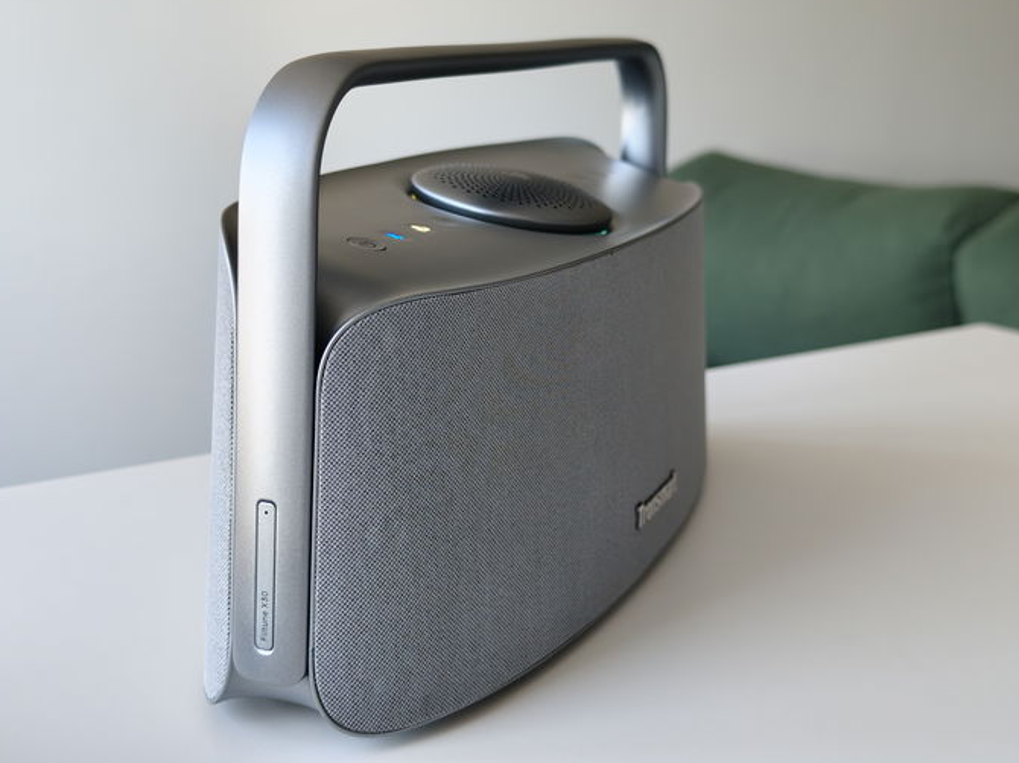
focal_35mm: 47
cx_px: 507
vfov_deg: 30.9
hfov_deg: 40.4
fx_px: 1383
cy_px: 379
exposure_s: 1/100
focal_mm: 8.72
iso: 80
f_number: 1.63
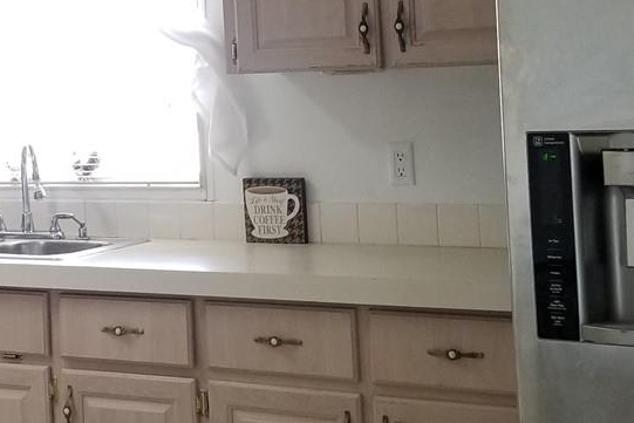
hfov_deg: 25.1
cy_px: 59
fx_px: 1409
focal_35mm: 80
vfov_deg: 16.9
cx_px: 172
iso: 160
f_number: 1.7
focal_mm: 4.25
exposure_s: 1/60
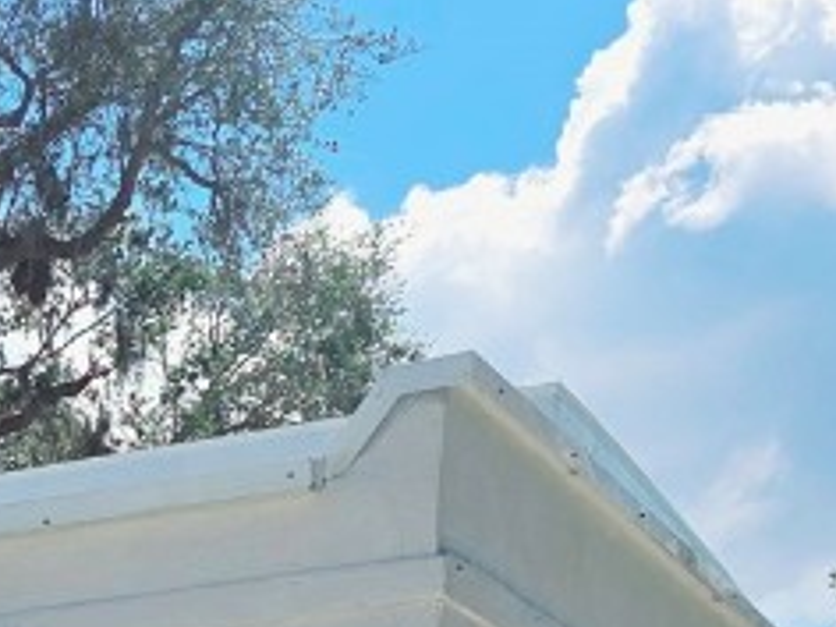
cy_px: 1240
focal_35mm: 100
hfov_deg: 16.1
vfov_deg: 12.9
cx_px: -737
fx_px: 2415
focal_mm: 6.3
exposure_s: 1/1000
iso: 12
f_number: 1.7
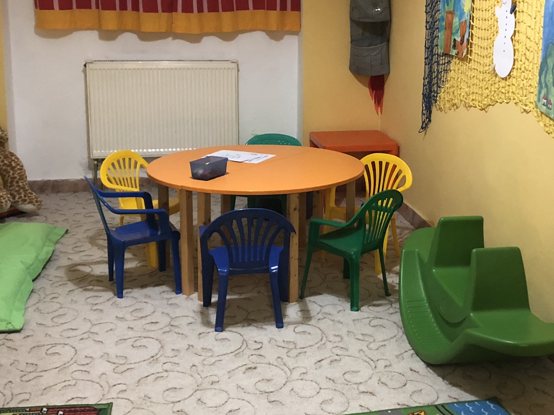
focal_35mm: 53
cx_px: 353
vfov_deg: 27.4
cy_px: 149
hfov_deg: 35.9
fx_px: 848
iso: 100
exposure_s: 1/14
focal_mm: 3.99
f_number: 1.8
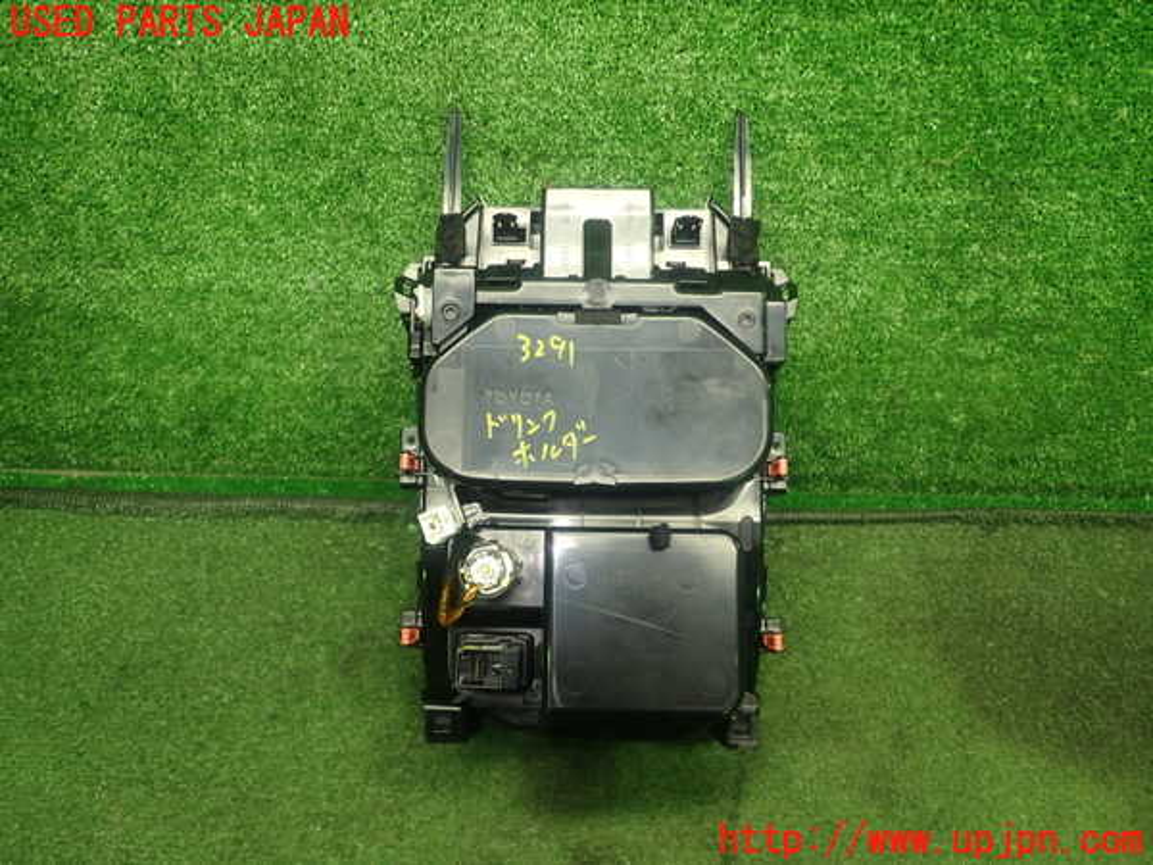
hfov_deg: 60.0
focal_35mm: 30
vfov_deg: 46.8
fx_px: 999
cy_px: 432
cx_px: 576
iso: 200
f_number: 2.3
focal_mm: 5.4
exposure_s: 1/40
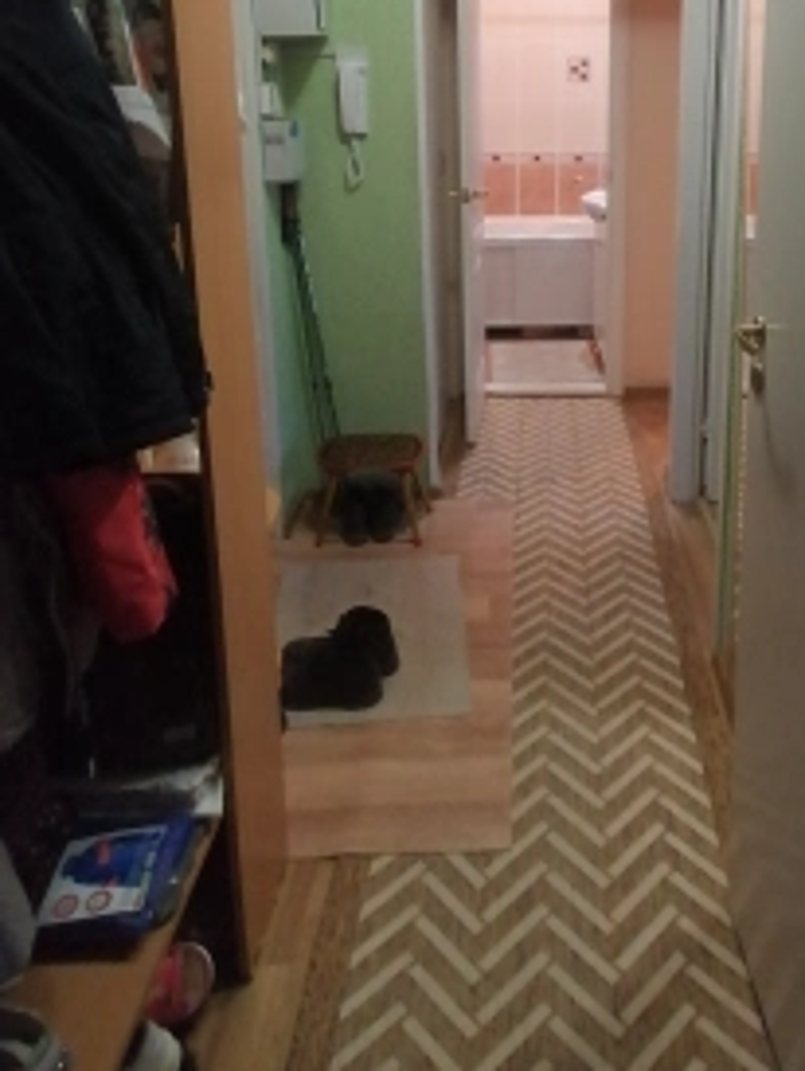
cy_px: 262
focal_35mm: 29
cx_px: 561
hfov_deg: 47.2
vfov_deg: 58.3
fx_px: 898
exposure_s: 1/33.3
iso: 400
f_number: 2.4
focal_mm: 1.78
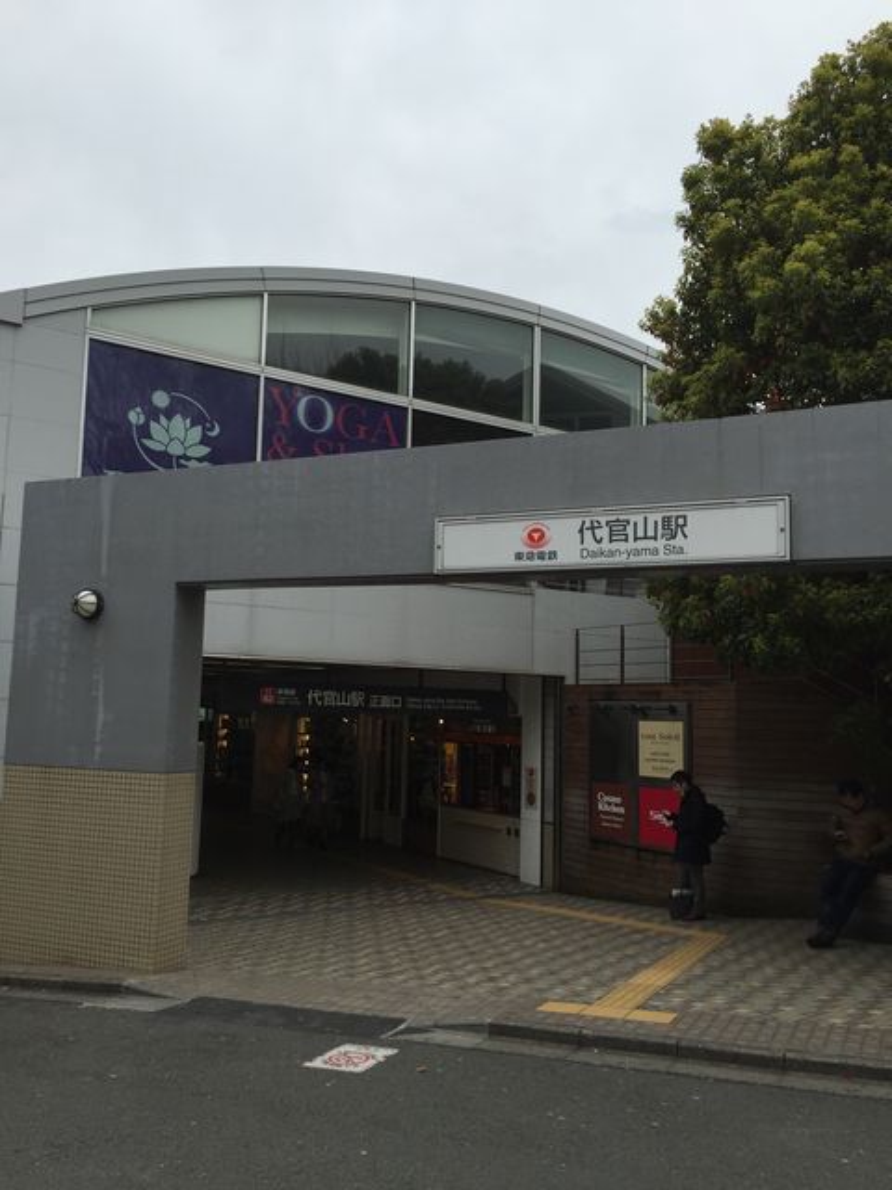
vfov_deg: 61.7
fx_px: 996
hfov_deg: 48.2
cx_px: 446
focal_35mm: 29
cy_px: 595
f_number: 2.2
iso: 32
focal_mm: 4.15
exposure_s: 1/1582
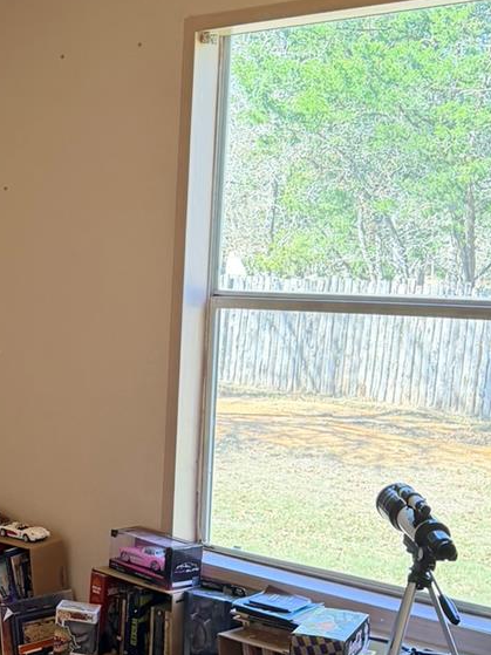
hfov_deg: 20.7
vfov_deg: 29.1
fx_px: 1249
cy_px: 453
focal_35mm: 66
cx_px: -107
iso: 200
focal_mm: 6.76
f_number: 1.78
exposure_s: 1/120
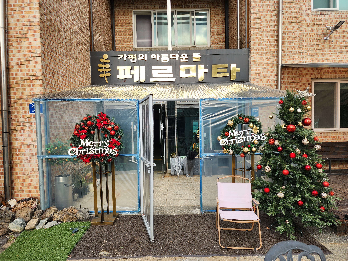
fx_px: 231
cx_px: 174
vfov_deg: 58.9
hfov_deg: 73.9
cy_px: 130
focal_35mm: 23
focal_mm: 6.4
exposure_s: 1/305
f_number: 1.8
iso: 12
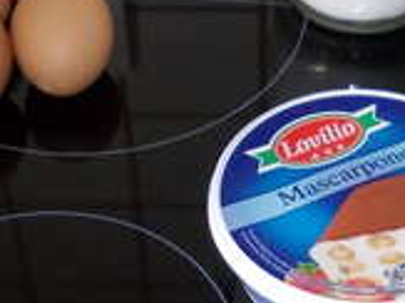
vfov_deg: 14.3
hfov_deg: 19.0
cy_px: 206
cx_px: 266
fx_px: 1204
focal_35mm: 103
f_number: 2.7
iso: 200
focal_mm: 4
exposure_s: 1/25
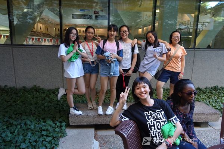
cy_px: 74
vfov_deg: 53.1
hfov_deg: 73.7
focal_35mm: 24
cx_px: 112
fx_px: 149
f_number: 2.5
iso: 800
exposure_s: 1/160
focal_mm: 8.8
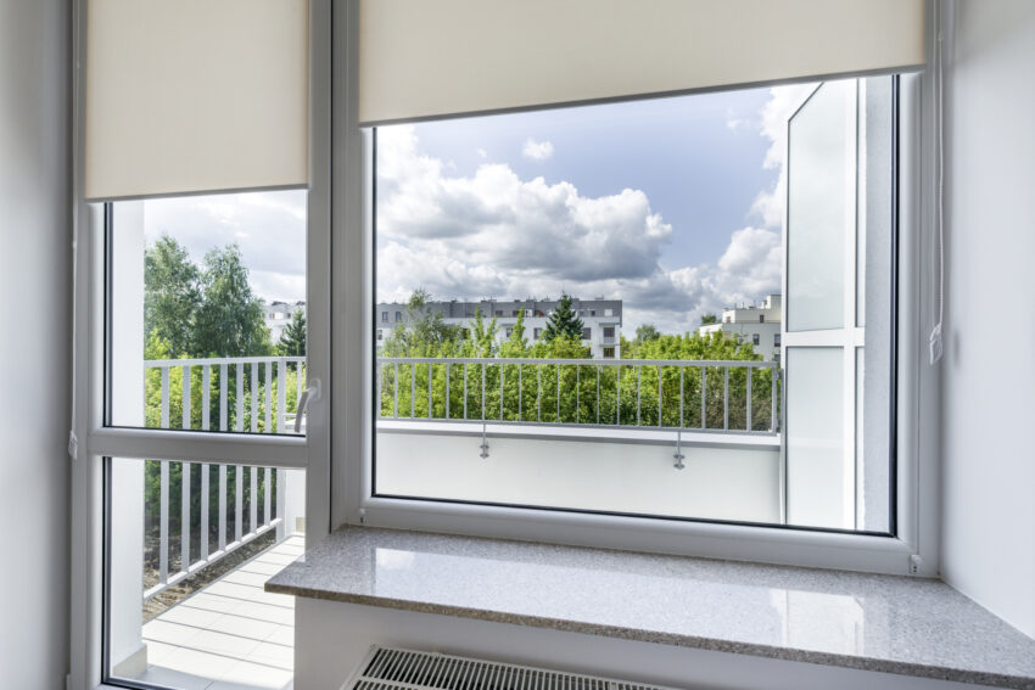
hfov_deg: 104.2
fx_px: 403
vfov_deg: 81.2
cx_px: 518
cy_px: 345
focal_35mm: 14
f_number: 11
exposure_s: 1/100
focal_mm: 14
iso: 100
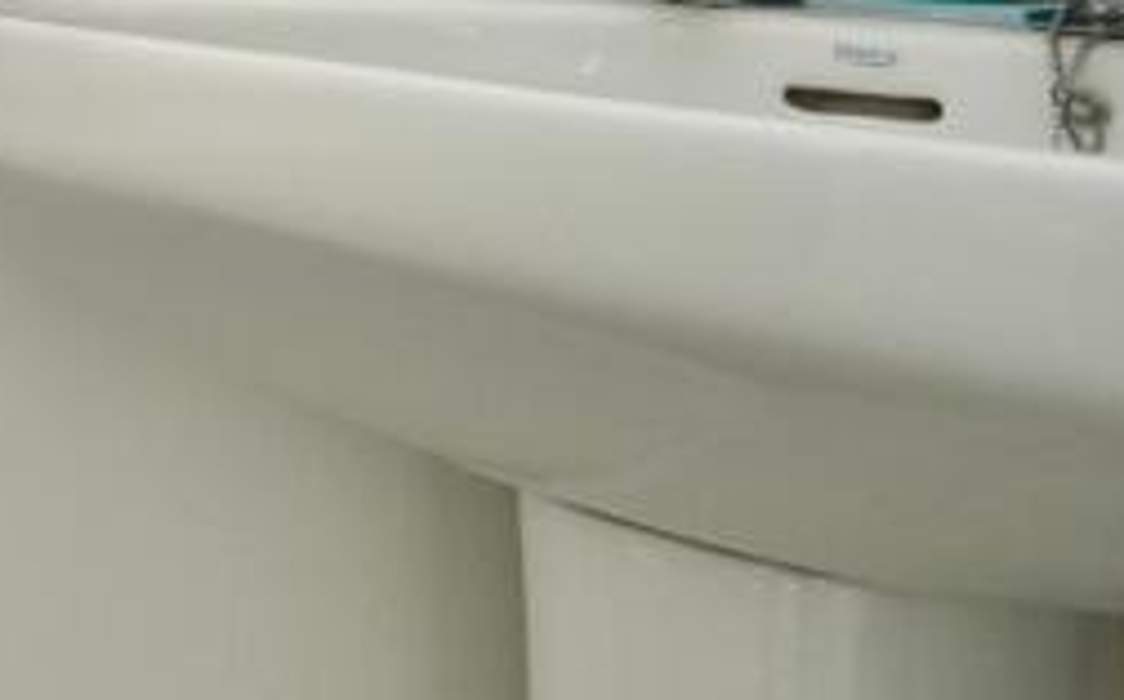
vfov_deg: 20.5
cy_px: -198
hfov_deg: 24.1
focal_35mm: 58
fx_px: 1775
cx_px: -709
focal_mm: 14
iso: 1600
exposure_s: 1/160
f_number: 2.8
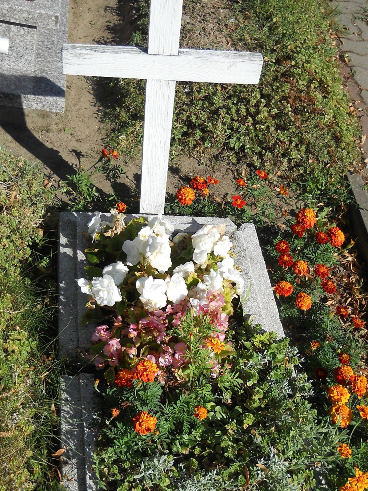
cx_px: 207
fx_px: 709
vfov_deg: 38.0
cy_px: 296
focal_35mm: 50
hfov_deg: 29.1
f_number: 5.5
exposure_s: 1/400
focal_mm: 6.72
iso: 80
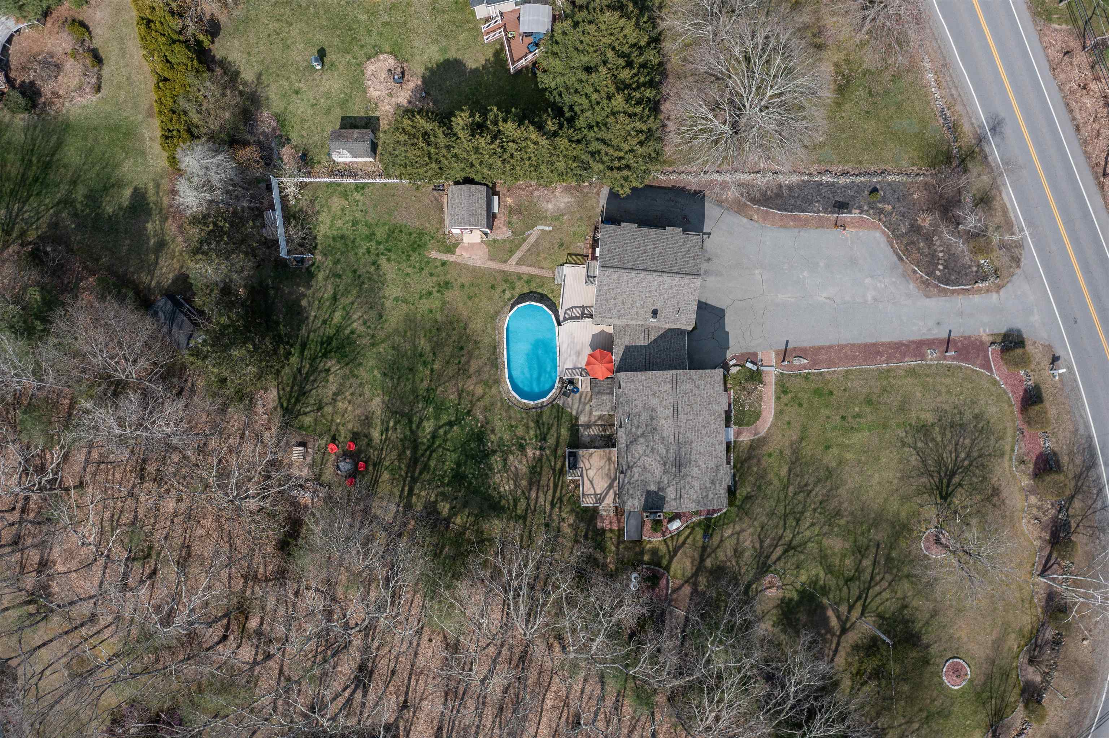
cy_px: 369
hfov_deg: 65.5
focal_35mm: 28
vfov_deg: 46.4
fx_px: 862
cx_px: 554
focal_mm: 10.26
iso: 100
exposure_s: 1/1250
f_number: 3.2
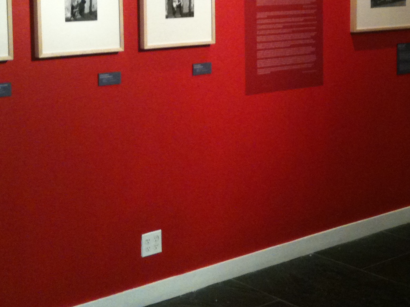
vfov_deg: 20.9
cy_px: 44
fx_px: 817
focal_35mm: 69
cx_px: 276
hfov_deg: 28.0
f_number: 2.8
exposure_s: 1/15
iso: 200
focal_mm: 3.85
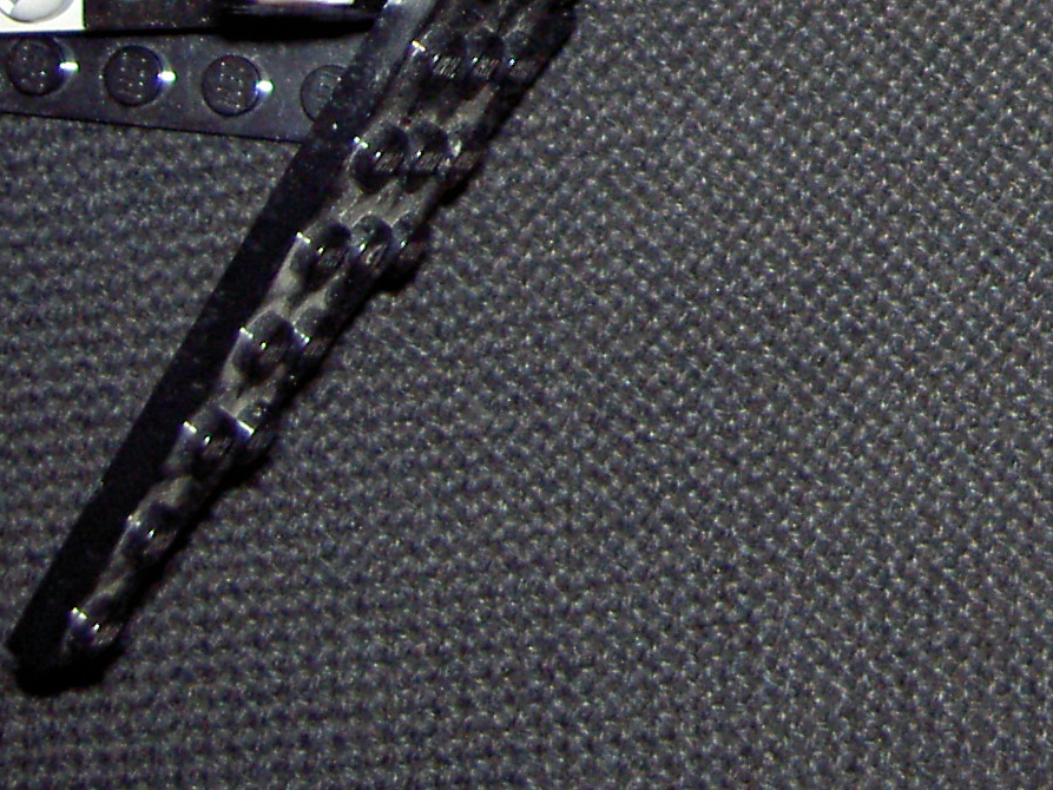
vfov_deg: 11.7
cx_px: 1120
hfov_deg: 15.6
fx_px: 3742
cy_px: -224
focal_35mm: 123
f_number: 2.8
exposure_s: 1/60
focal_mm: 8
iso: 200
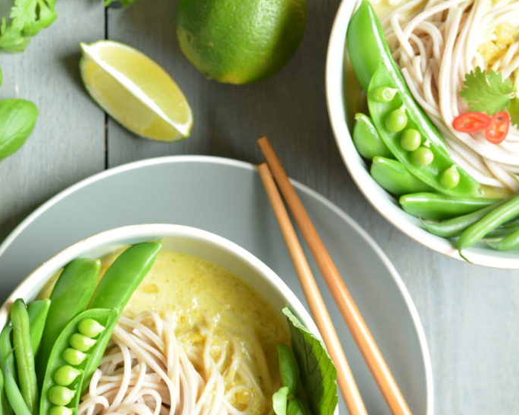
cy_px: 230
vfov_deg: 6.9
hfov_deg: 8.7
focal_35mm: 223
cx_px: 259
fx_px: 3421
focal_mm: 105
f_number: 5.6
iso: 200
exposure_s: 1/25
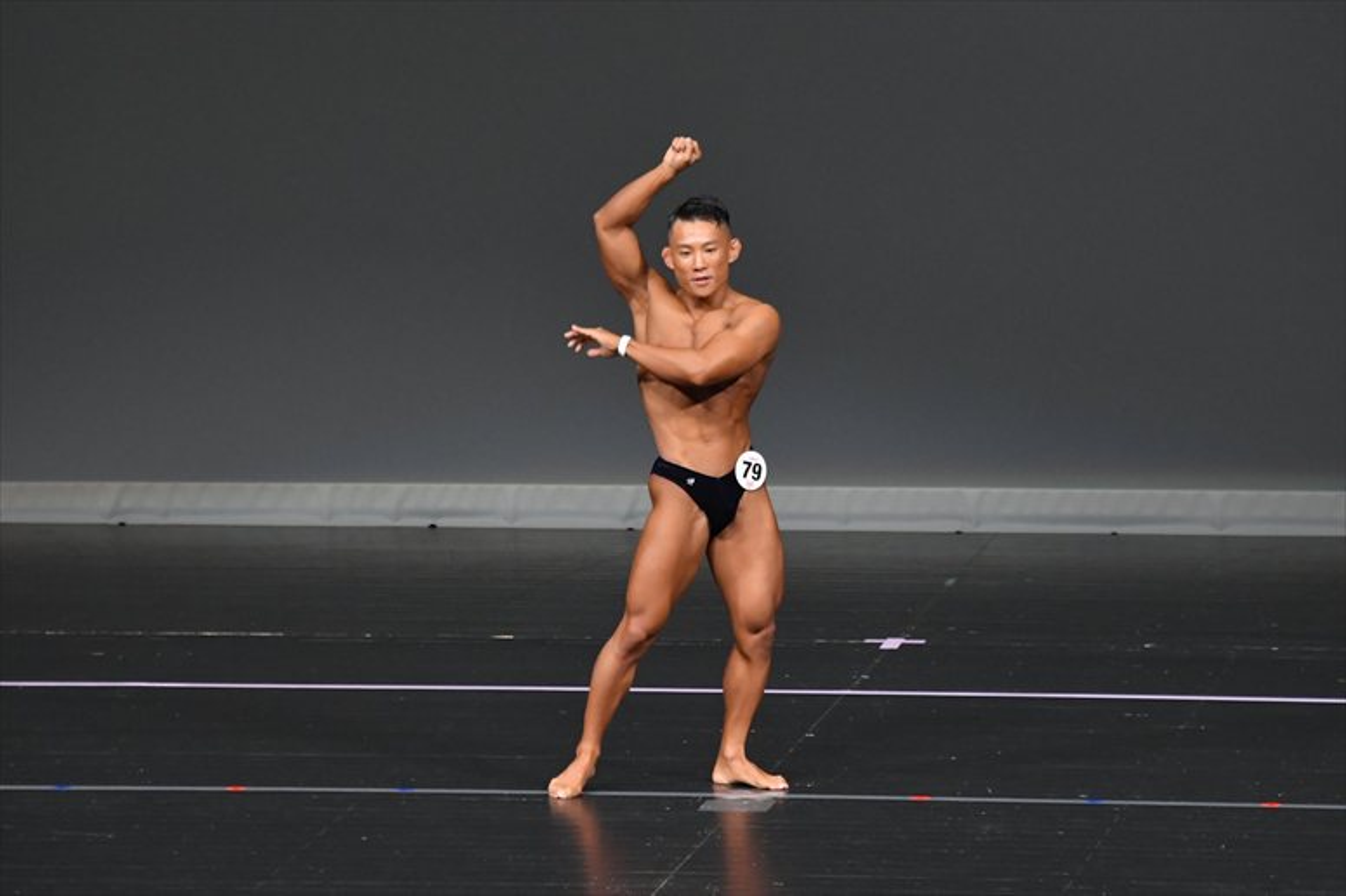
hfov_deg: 6.9
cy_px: 448
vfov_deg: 4.6
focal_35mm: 300
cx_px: 673
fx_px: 11211
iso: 4000
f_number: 5.6
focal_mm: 200
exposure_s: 1/400
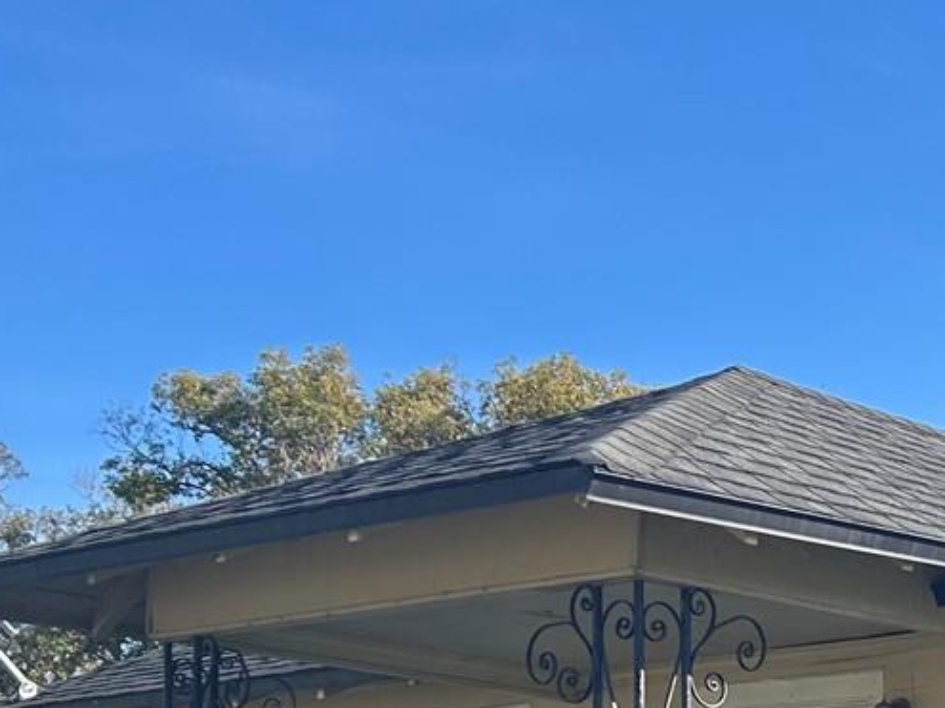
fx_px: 2293
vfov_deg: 16.6
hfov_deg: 21.9
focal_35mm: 84
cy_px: 931
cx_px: 1075
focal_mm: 5.7
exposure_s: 1/1724
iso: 50
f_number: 1.5
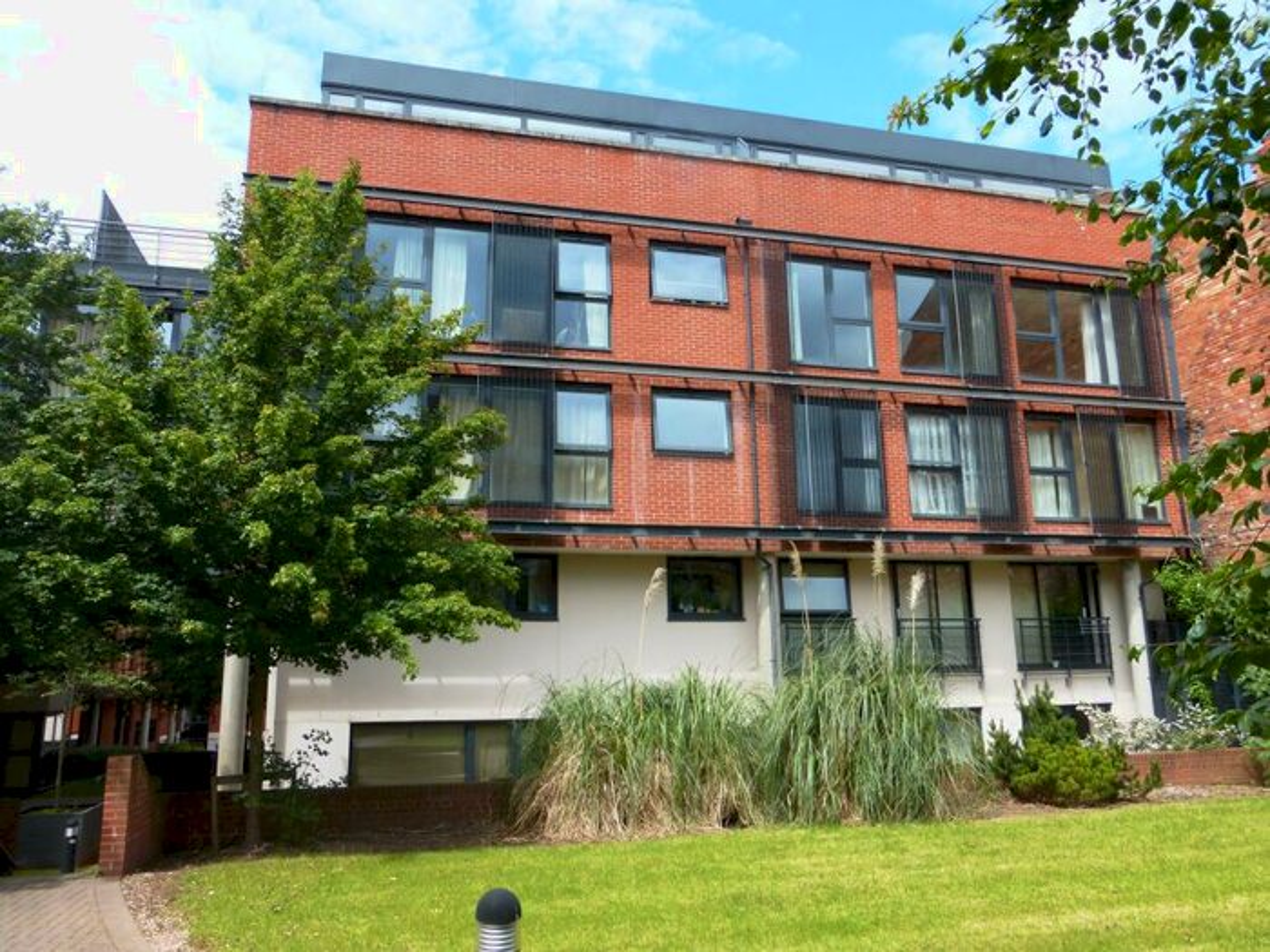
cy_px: 476
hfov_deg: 69.4
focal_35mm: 25
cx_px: 635
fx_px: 917
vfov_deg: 54.9
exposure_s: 1/400
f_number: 4
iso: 100
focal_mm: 4.3
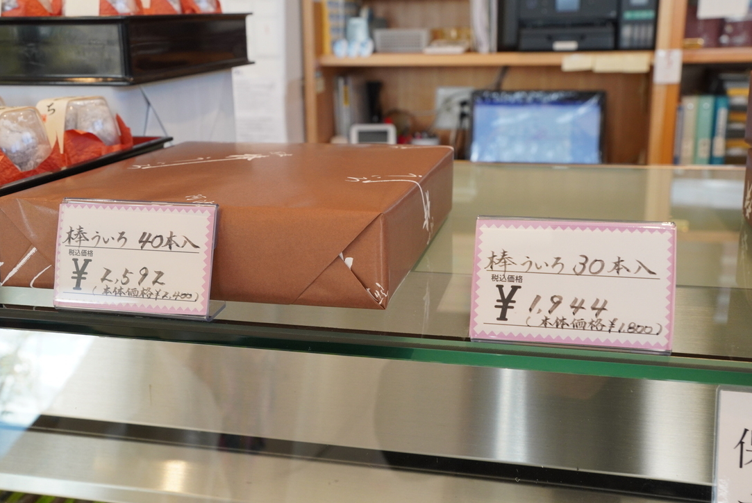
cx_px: 358
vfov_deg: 32.3
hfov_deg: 46.8
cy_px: 247
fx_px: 869
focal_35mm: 42
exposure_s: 1/160
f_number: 7.1
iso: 1000
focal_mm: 25
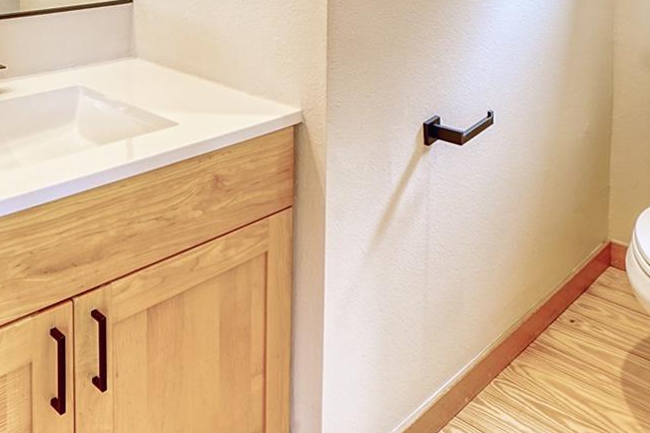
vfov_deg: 30.2
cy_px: -96
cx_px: 245
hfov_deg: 51.4
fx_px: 668
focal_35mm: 37
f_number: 10
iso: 160
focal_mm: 10
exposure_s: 1/4
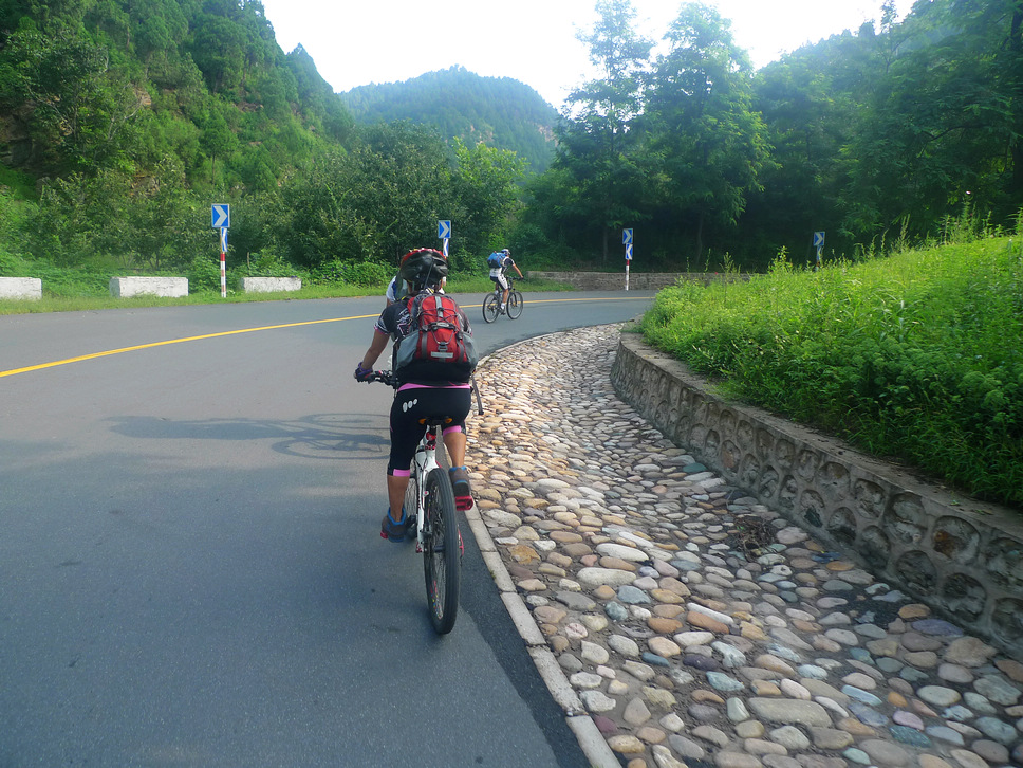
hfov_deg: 71.6
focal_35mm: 24
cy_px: 384
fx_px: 709
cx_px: 512
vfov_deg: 56.8
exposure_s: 1/250
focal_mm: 5.1
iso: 80
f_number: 2.8
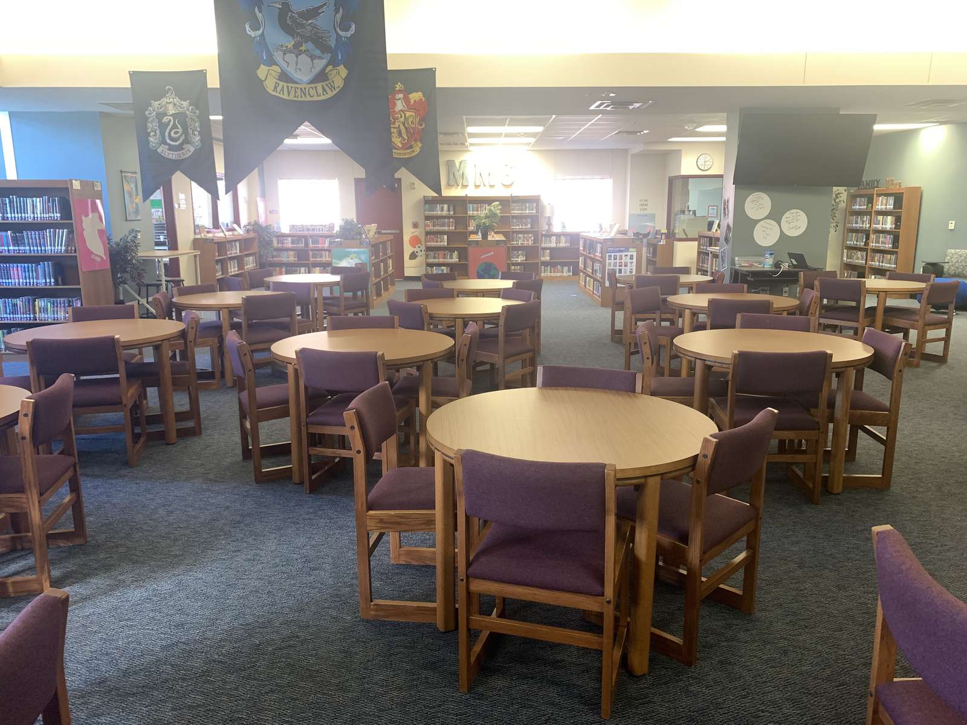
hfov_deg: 67.3
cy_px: 362
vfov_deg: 53.1
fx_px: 726
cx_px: 484
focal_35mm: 26
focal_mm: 4.25
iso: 125
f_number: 1.8
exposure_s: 1/60
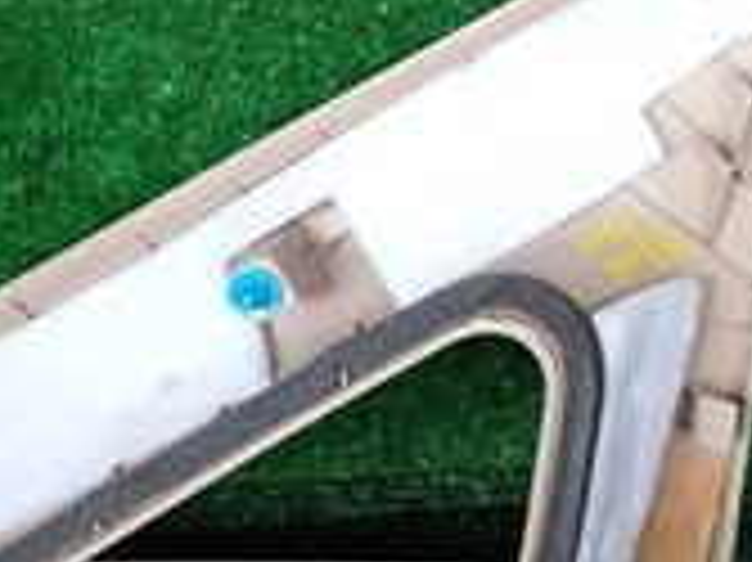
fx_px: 1954
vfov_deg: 16.1
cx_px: 621
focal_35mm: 90
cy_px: 31
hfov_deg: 21.5
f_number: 2
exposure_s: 1/100
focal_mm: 4.5
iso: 100
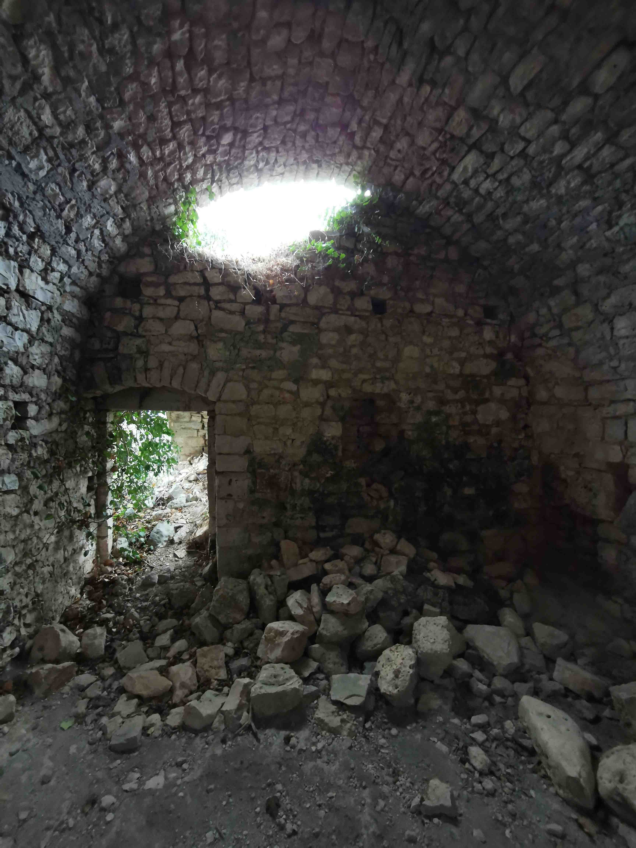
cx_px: 318
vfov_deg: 91.0
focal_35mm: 17
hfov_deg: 74.7
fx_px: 416
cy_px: 424
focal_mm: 2.26
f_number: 2.2
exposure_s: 1/23
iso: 800
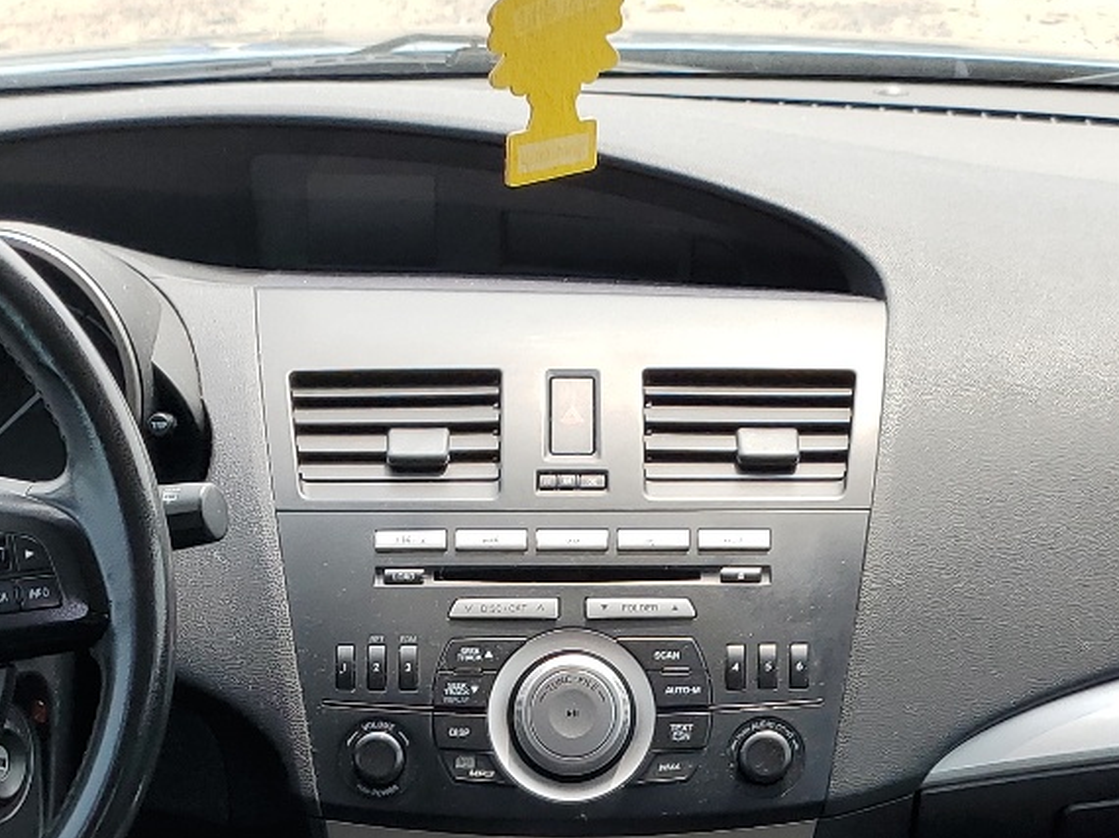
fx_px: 2359
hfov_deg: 26.6
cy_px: 1150
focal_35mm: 73
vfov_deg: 18.5
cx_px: 455
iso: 50
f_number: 1.5
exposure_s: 1/500
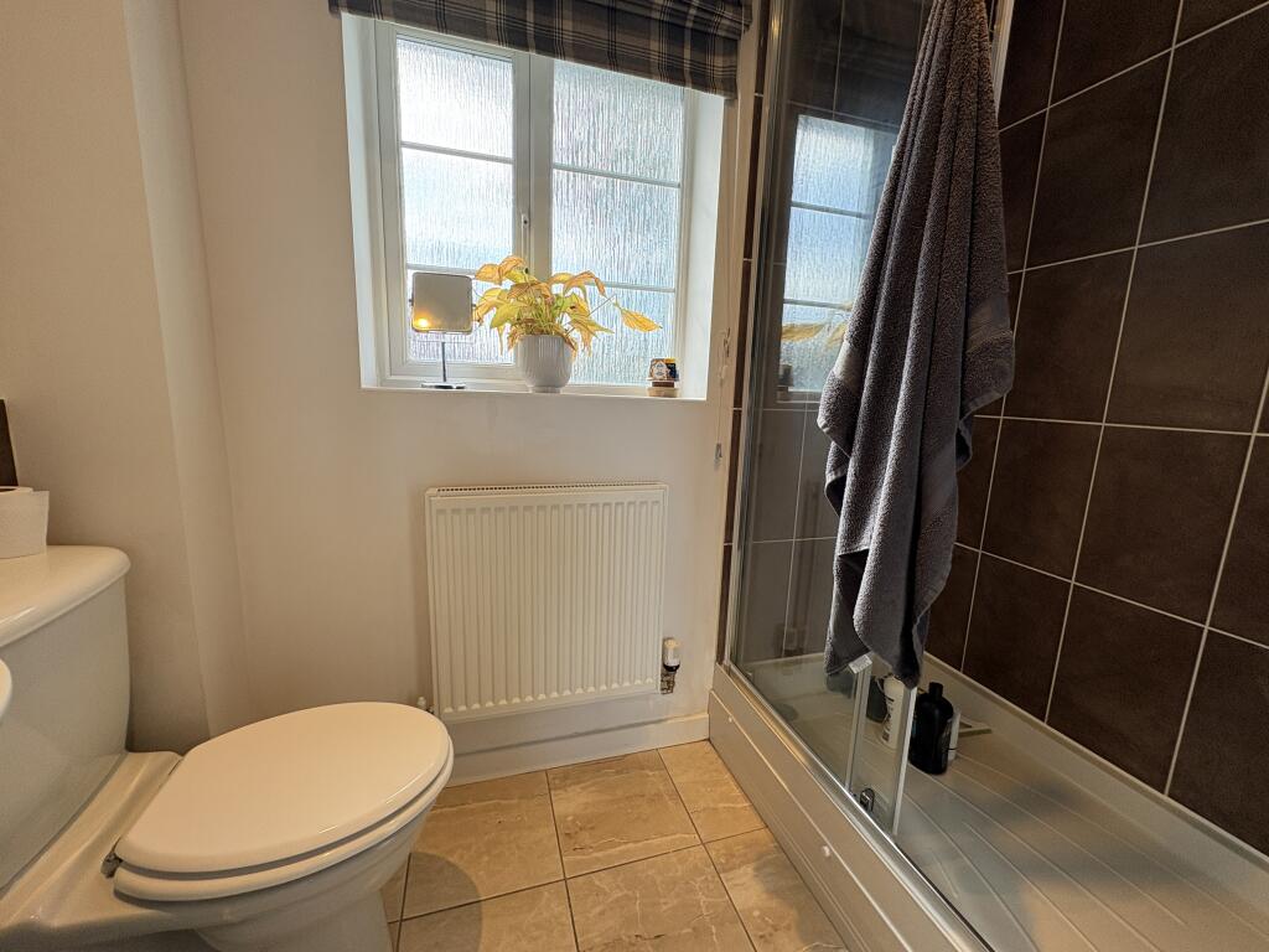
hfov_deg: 102.1
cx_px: 634
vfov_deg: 85.7
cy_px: 476
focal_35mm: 14
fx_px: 513
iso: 64
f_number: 2.2
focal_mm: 2.22
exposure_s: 1/130
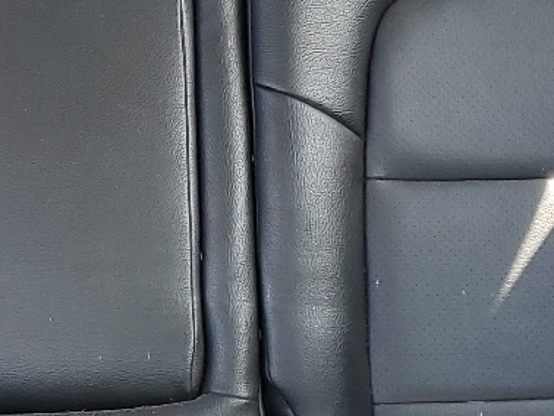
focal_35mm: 110
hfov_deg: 17.4
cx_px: -22
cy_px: 252
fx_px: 1762
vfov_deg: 13.5
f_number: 1.5
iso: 74
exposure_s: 1/60.2
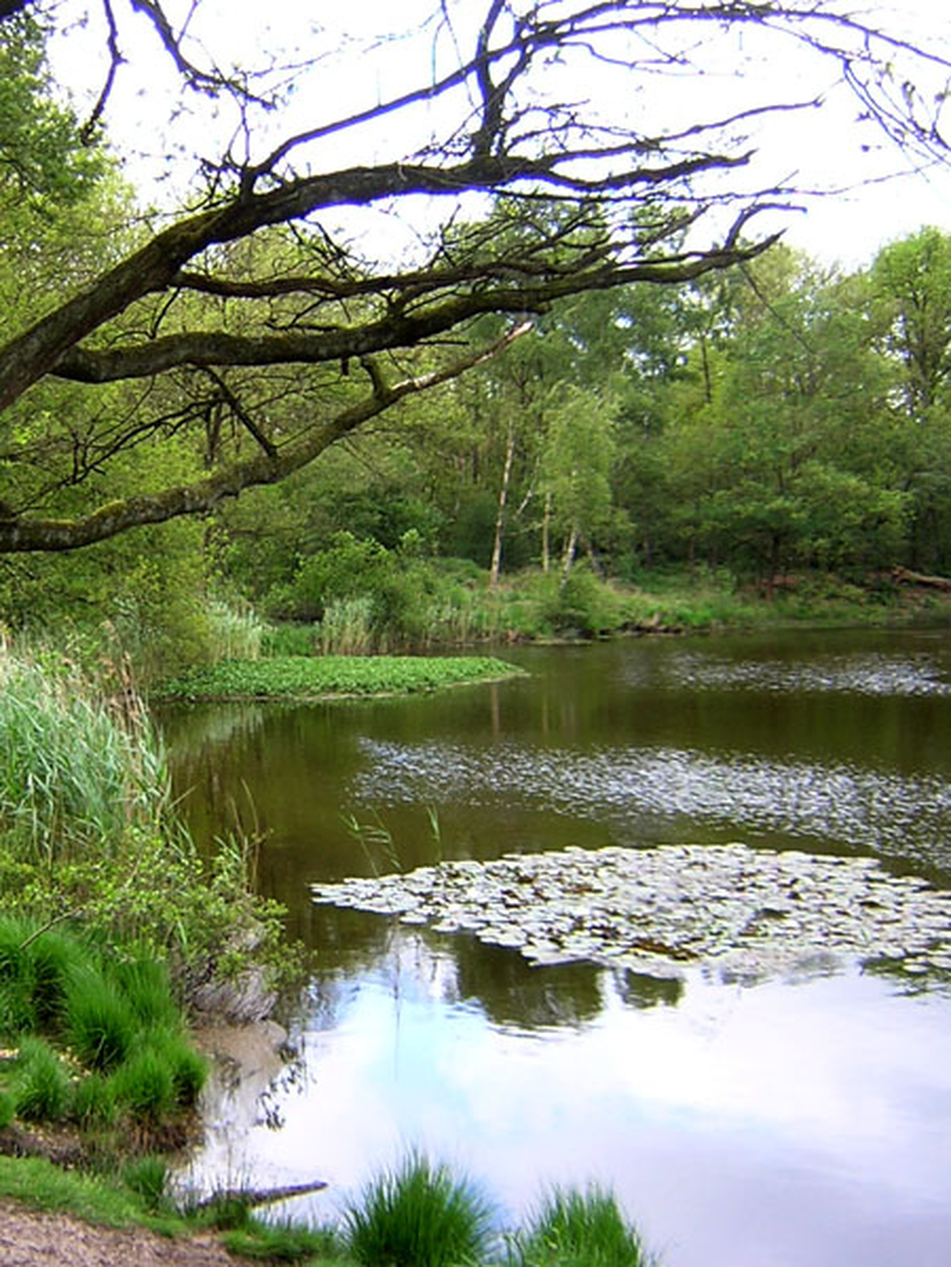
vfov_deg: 51.4
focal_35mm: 36
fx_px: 1319
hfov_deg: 39.7
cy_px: 634
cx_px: 476
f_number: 2.6
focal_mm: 4.7
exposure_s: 1/109
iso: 100
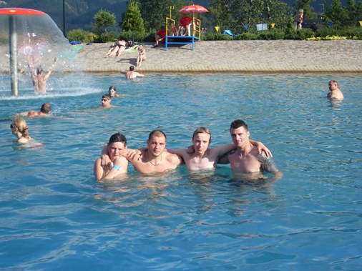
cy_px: 136
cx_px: 181
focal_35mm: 61
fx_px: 638
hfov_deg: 31.7
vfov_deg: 24.0
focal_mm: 10.1
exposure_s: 1/180
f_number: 9.1
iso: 80
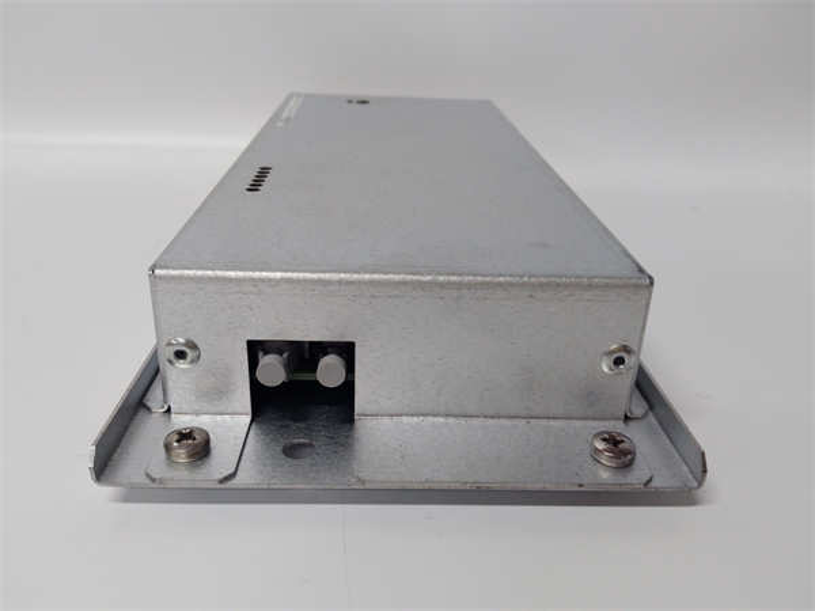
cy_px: 306
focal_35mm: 27
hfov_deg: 65.3
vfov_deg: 51.4
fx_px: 636
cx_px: 408
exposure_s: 1/33
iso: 167
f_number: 2
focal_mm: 3.79
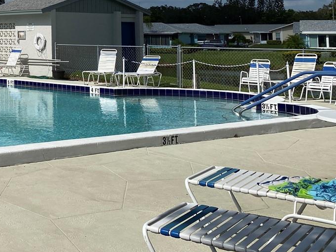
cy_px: -21
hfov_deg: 28.8
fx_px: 592
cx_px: -31
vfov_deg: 22.7
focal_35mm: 61
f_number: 1.8
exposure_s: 1/7692
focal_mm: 4.25
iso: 32
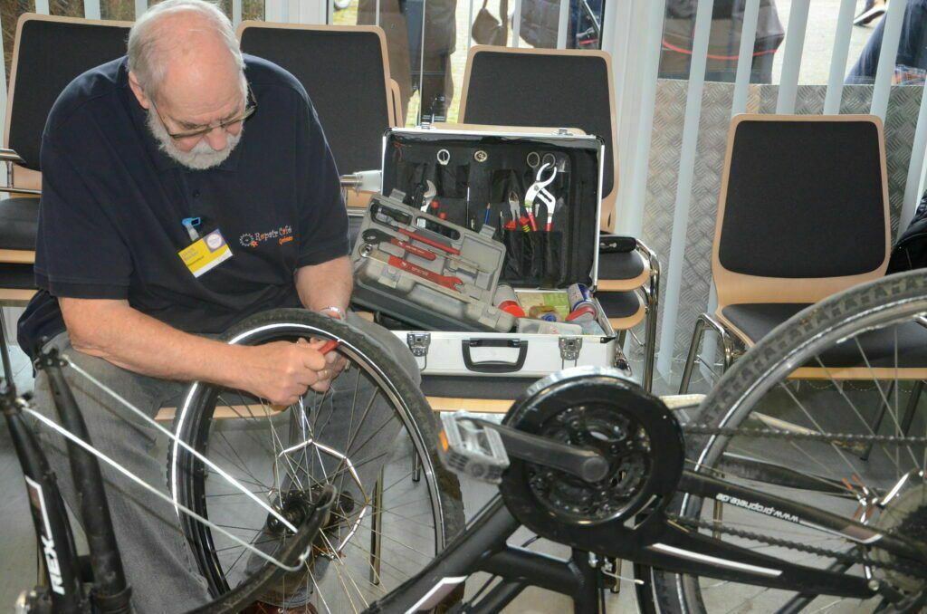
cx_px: 464
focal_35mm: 57
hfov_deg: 35.1
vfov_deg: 23.7
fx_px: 1465
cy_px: 307
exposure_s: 1/100
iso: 3200
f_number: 5.6
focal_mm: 38
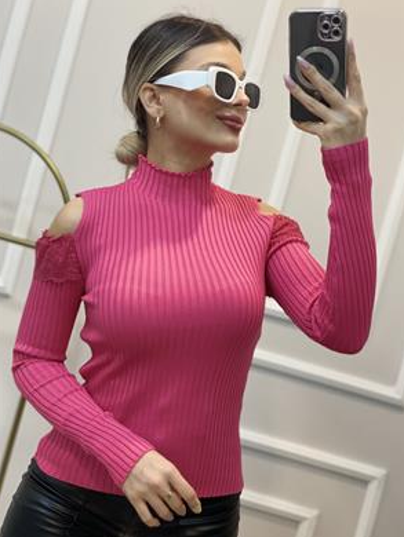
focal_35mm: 55
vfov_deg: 34.9
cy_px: 258
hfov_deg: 26.6
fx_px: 855
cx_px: 207
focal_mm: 6
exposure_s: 1/100
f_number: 2
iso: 100
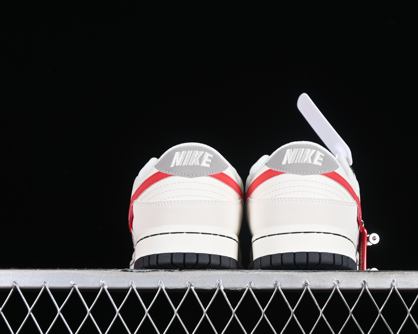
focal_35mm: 85
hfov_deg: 22.5
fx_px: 1052
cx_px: 247
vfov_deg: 18.1
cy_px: 167
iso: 160
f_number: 6.3
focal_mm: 50
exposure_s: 1/60
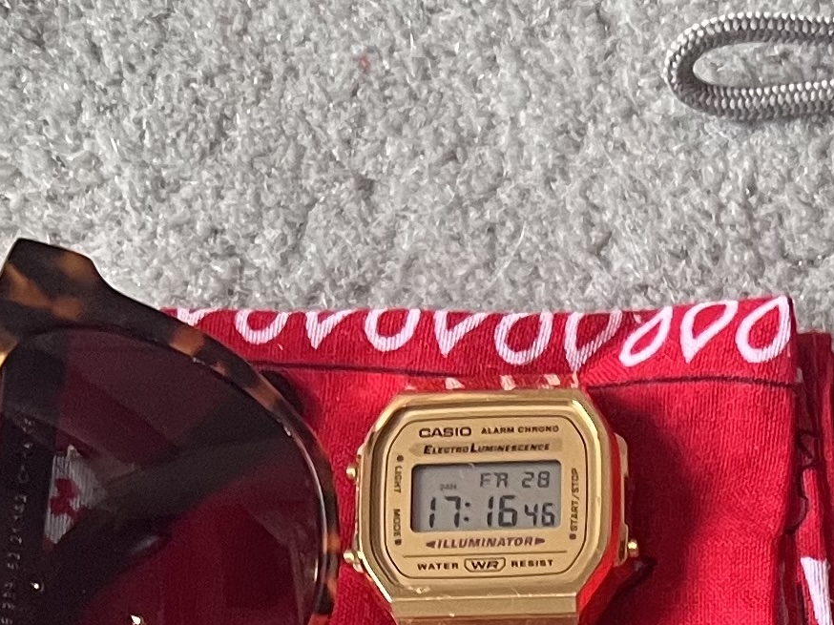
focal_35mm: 120
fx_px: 2890
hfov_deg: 15.7
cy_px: 1366
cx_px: 1053
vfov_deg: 10.9
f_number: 1.5
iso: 200
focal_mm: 5.7
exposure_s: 1/60
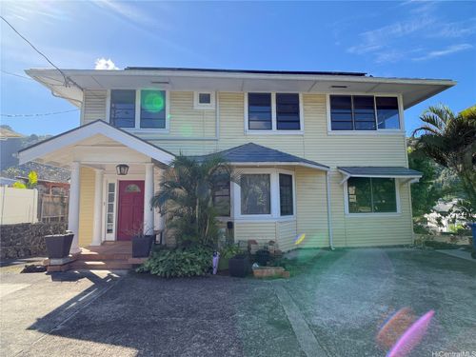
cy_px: 178
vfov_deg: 56.8
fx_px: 330
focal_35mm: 24
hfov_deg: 71.6
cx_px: 238
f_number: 1.78
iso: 100
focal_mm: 6.76
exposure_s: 1/2232
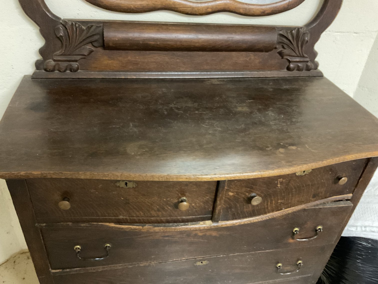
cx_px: 189
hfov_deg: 61.7
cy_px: 142
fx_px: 317
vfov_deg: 48.2
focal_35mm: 29
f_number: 1.8
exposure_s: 1/24
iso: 500
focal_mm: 3
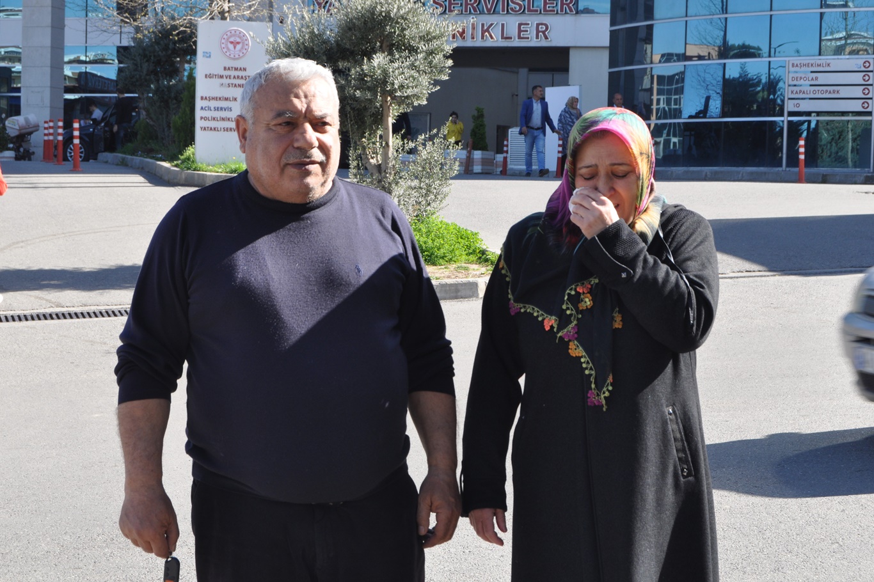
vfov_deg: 16.5
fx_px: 2002
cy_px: 291
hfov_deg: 24.6
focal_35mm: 82
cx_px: 437
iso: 360
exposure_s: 1/125
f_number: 5.6
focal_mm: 55
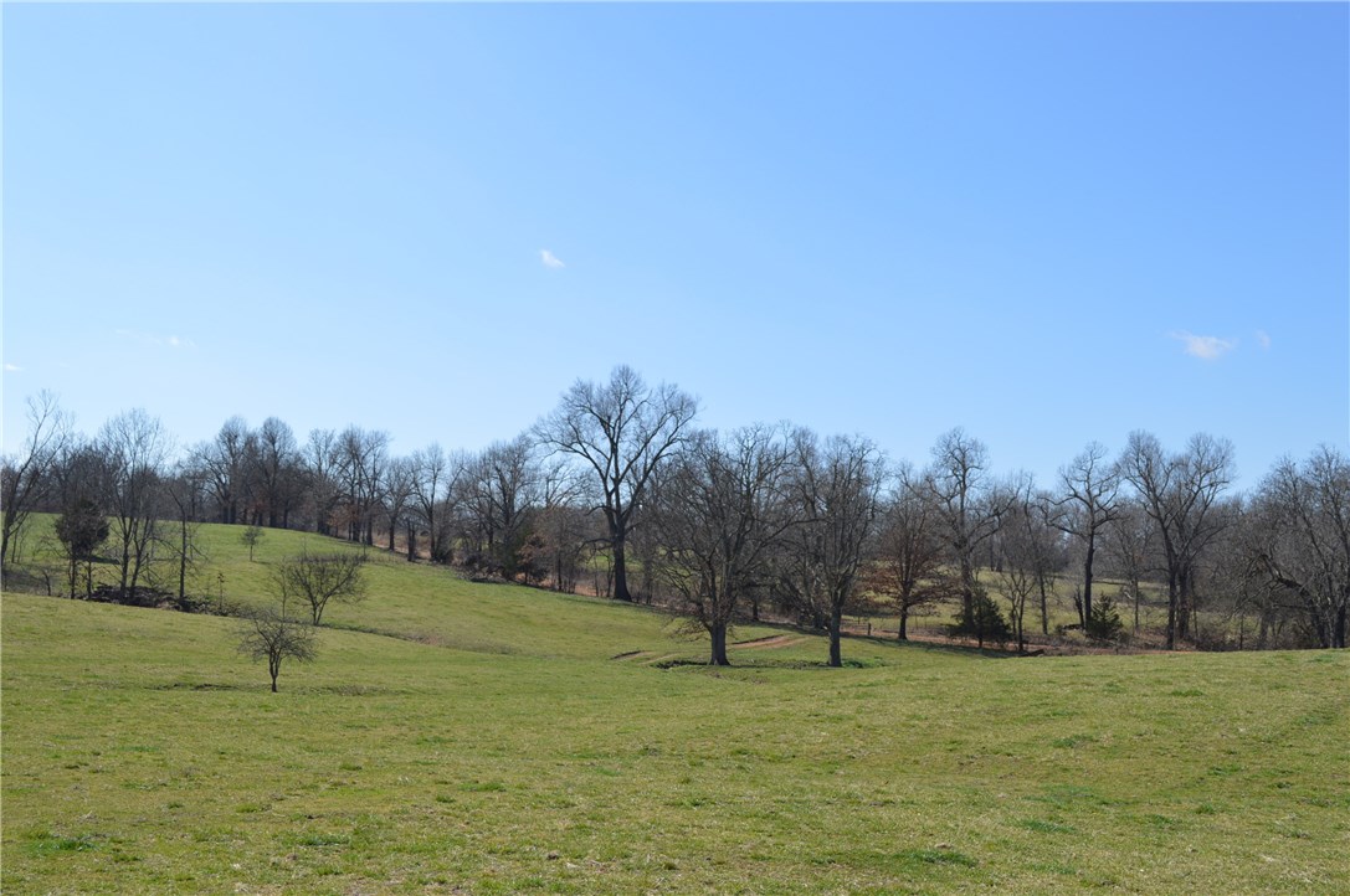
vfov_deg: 34.1
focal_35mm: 39
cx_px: 675
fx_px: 1461
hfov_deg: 49.6
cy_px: 448
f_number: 8
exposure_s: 1/250
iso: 100
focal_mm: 26
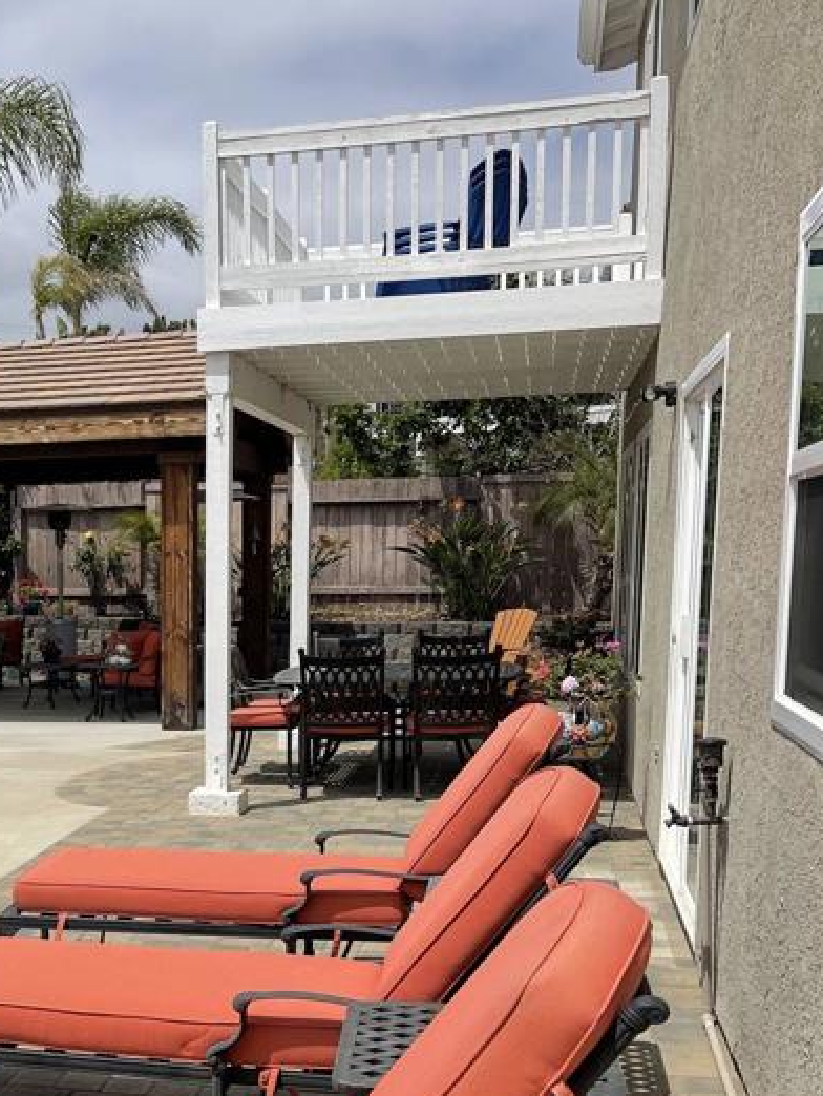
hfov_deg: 27.3
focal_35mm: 51
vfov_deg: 36.6
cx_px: 38
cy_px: 823
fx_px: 1615
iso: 32
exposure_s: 1/7407
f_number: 1.6
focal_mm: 5.1
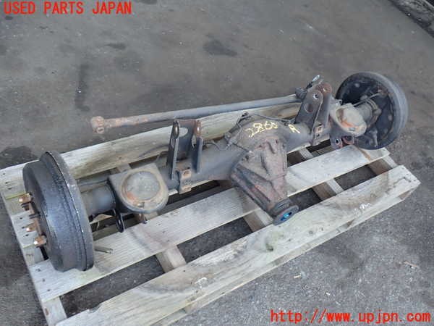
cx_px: 217
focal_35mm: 32
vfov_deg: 44.2
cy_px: 163
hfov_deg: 56.8
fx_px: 401
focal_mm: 5.79
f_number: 2.4
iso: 160
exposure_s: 1/60
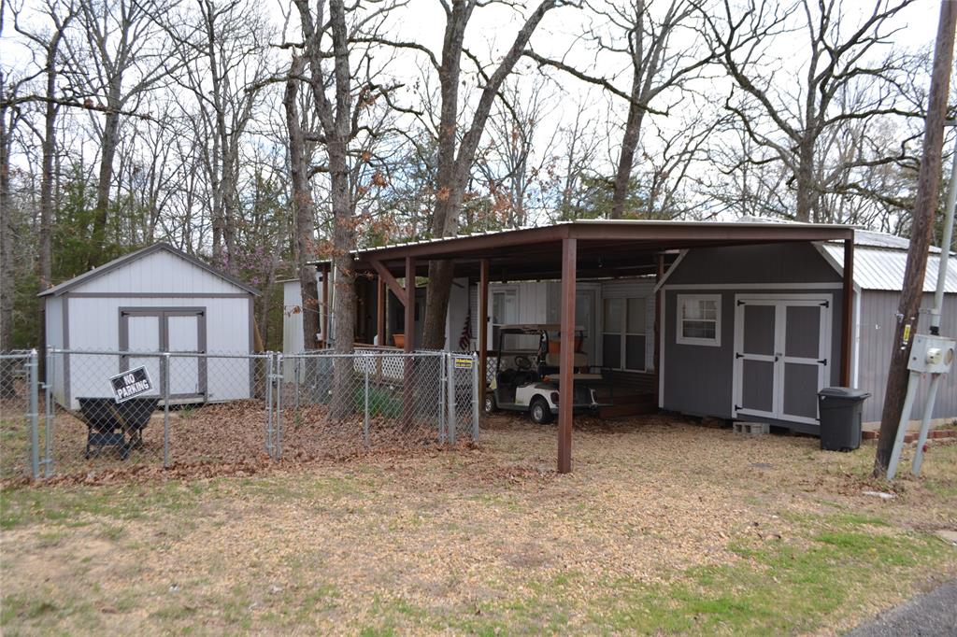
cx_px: 478
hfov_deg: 67.4
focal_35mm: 27
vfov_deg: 47.9
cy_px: 318
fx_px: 717
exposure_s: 1/200
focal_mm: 18
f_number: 5.6
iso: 100
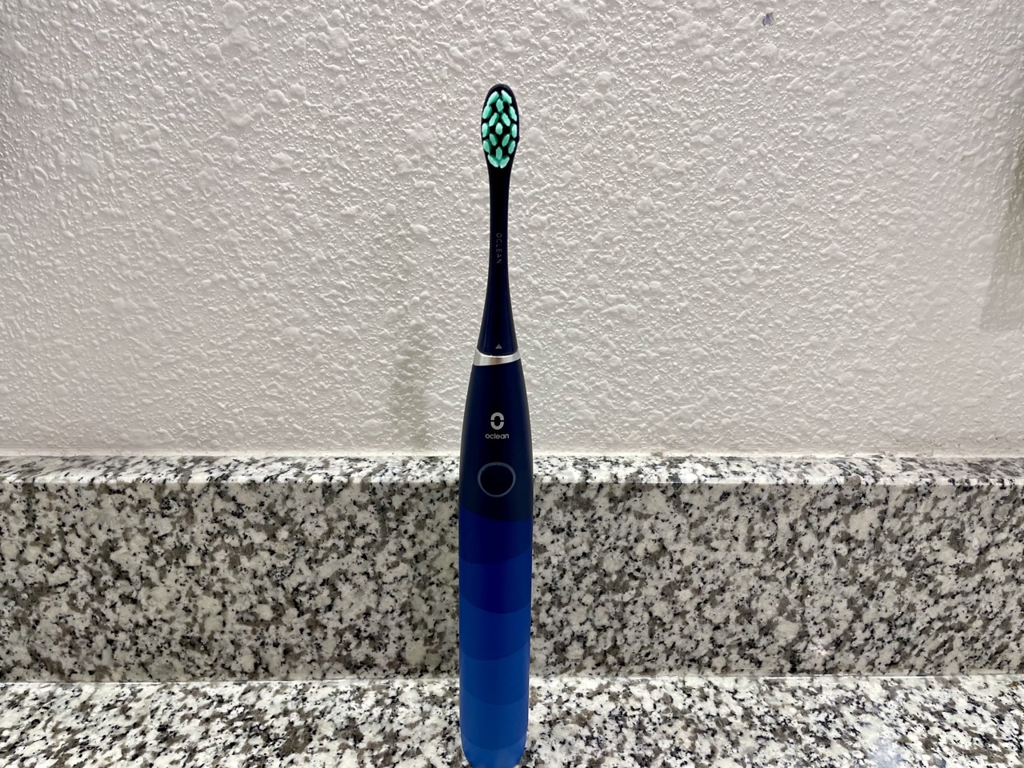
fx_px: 769
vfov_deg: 53.1
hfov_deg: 67.3
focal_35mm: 26
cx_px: 512
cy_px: 384
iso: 80
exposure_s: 1/120
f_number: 1.6
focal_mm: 4.2
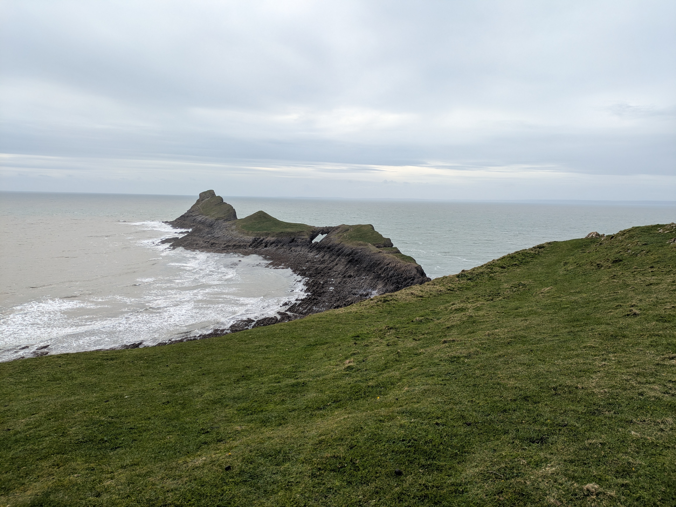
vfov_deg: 54.9
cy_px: 254
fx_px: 488
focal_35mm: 25
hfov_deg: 69.4
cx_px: 338
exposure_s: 1/799
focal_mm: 5.43
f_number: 1.89
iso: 49
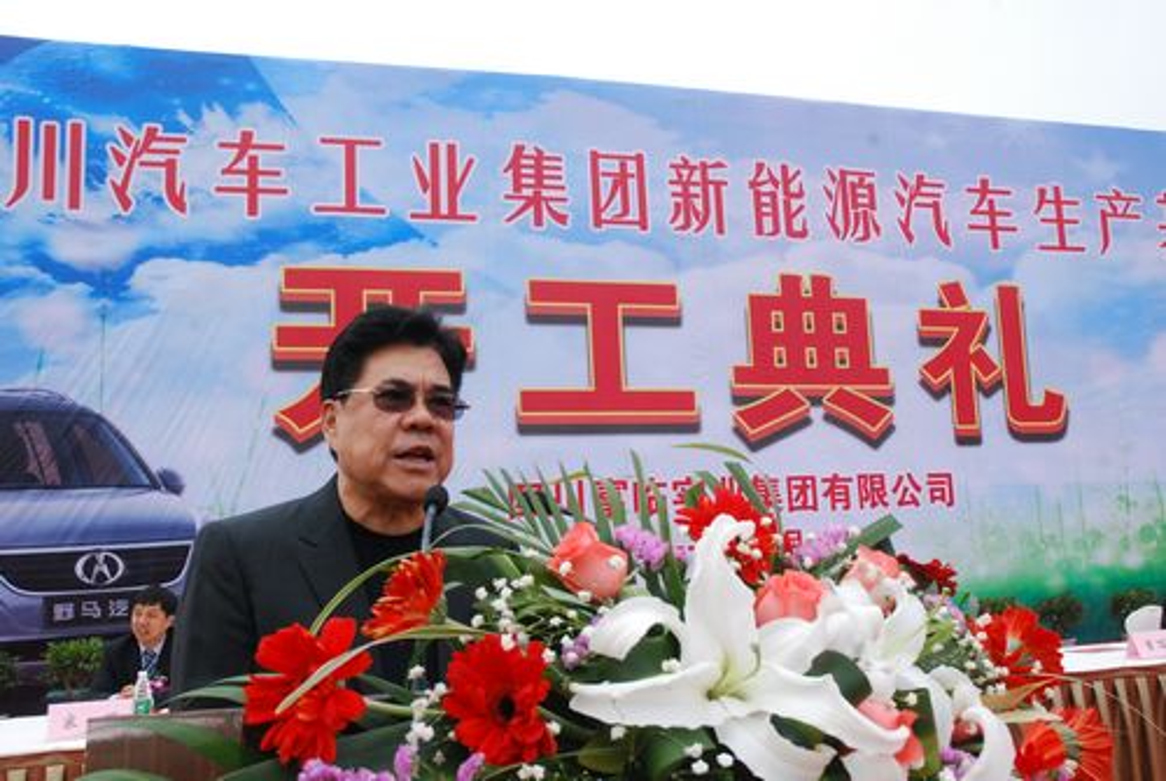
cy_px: 390
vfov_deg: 40.1
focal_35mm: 33
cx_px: 583
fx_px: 1070
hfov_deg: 57.2
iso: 1250
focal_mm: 22
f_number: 11
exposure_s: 1/350
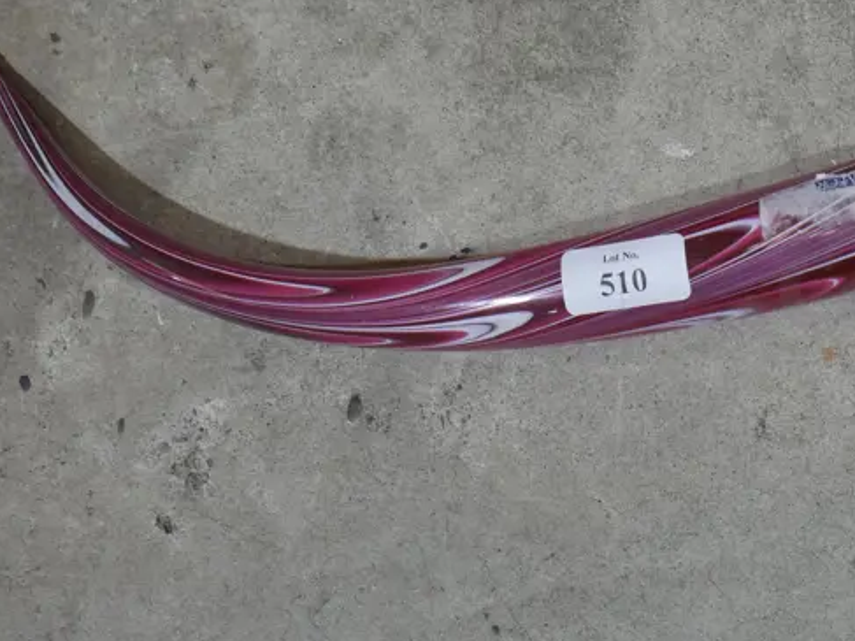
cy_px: 335
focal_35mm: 101
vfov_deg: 14.6
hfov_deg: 19.1
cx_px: 758
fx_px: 2494
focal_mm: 24
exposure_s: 1/60
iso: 320
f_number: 5.2
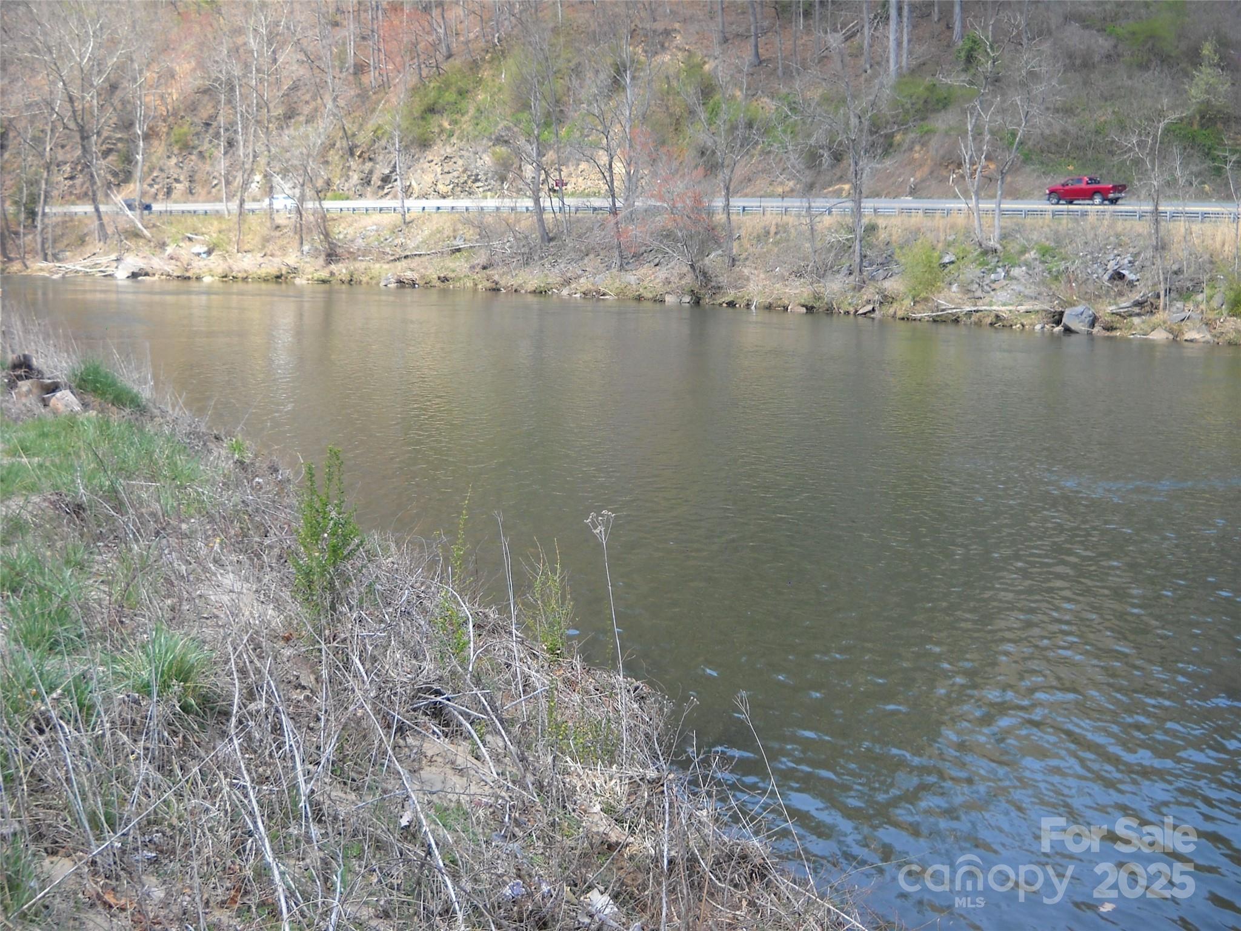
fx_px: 1470
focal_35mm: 41
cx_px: 620
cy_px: 466
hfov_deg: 45.8
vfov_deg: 35.1
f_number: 3.1
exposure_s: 1/192
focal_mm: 6.72
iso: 64
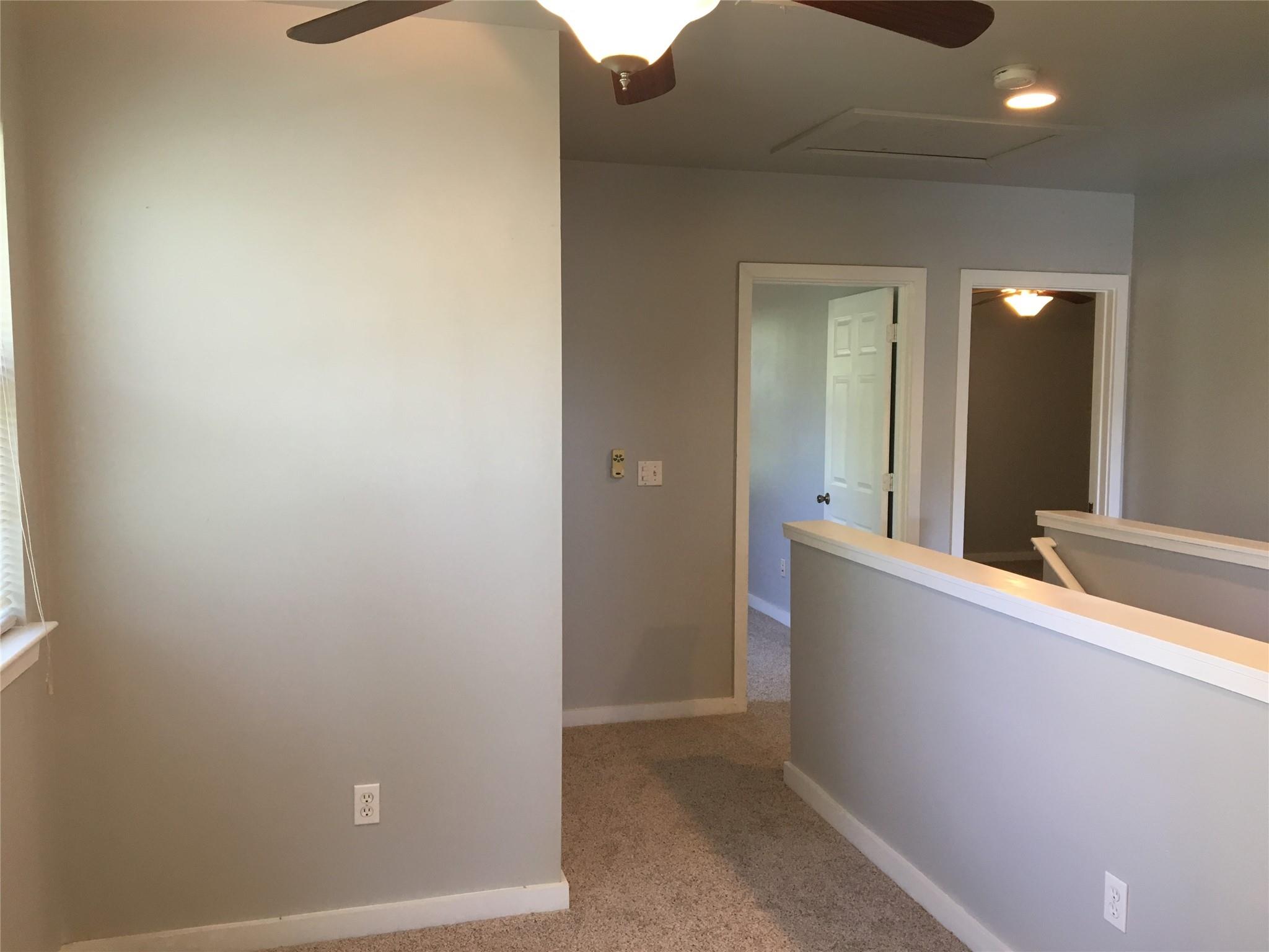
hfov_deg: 61.7
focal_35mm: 29
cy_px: 476
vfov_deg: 48.2
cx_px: 634
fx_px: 1063
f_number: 2.2
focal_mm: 4.15
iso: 100
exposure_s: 1/33
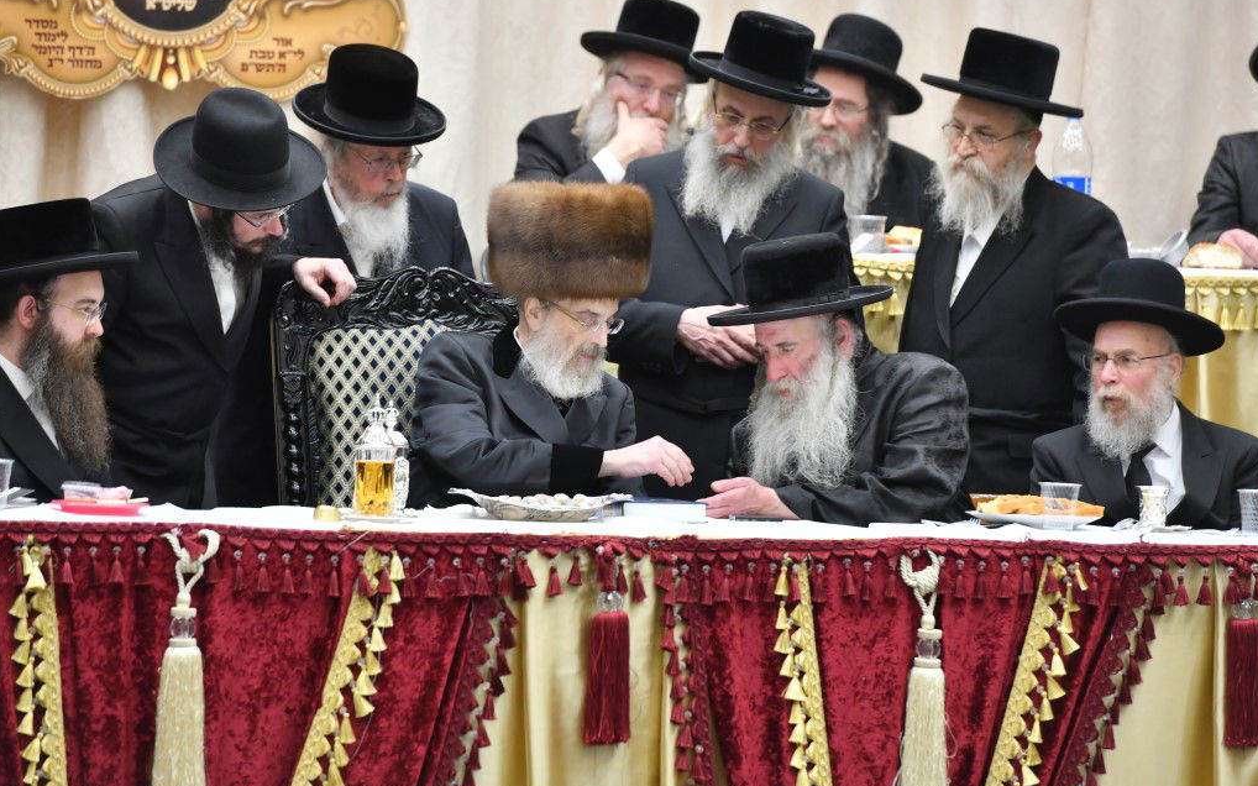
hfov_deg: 10.2
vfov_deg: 6.4
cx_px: 629
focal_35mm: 205
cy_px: 386
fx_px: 7028
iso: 1250
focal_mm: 200
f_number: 5.6
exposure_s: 1/125
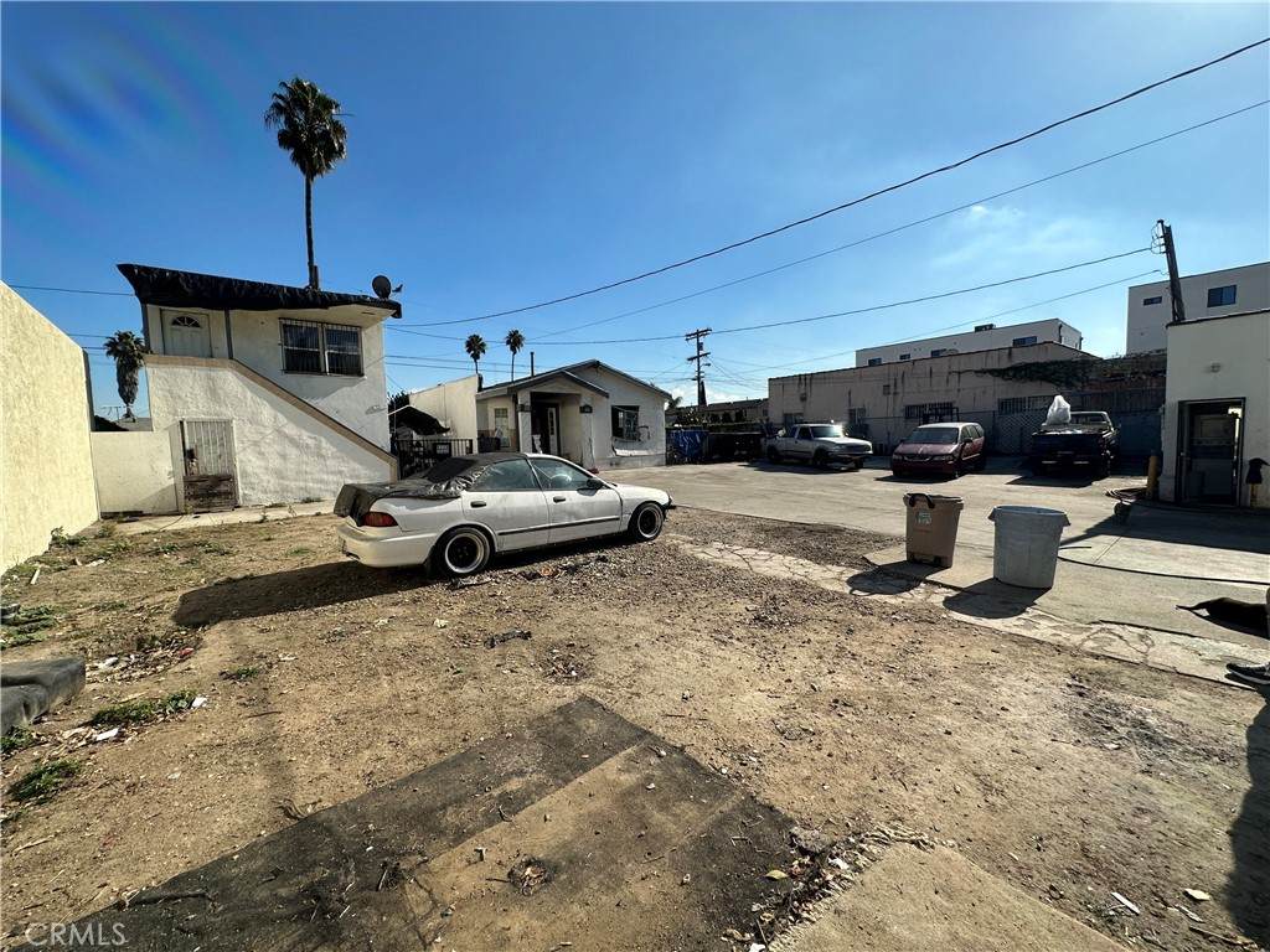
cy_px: 476
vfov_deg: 85.7
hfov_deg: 102.1
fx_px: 514
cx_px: 635
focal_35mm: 14
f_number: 2.2
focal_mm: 2.22
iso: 50
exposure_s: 1/2353
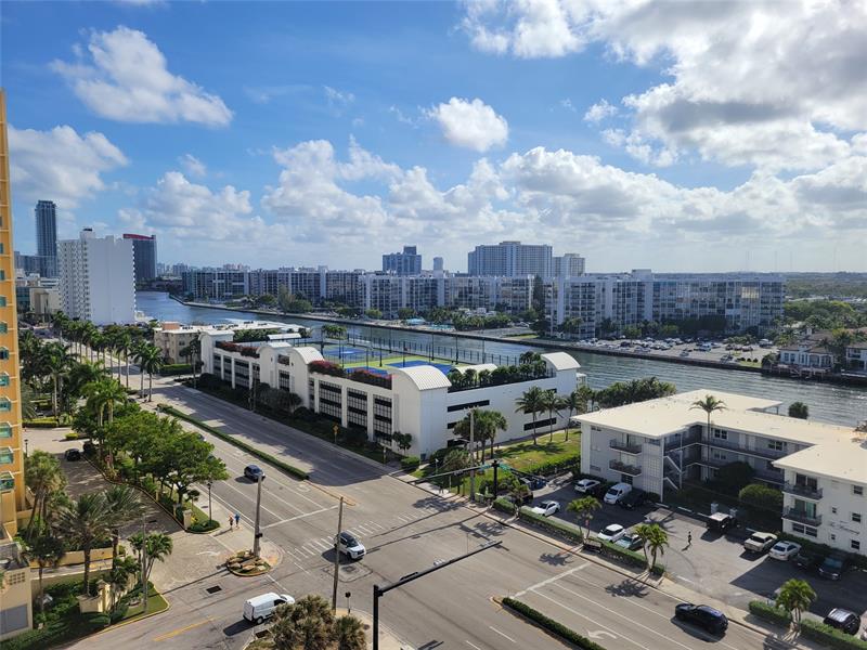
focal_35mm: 26
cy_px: 325
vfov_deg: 53.1
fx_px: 651
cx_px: 434
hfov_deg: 67.3
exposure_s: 1/4566
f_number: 1.8
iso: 40
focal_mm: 5.4
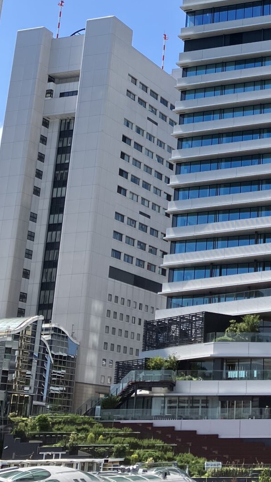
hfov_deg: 15.9
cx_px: 322
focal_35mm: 73
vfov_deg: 27.5
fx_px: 932
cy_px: 12
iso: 32
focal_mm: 3.99
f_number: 1.8
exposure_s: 1/1869
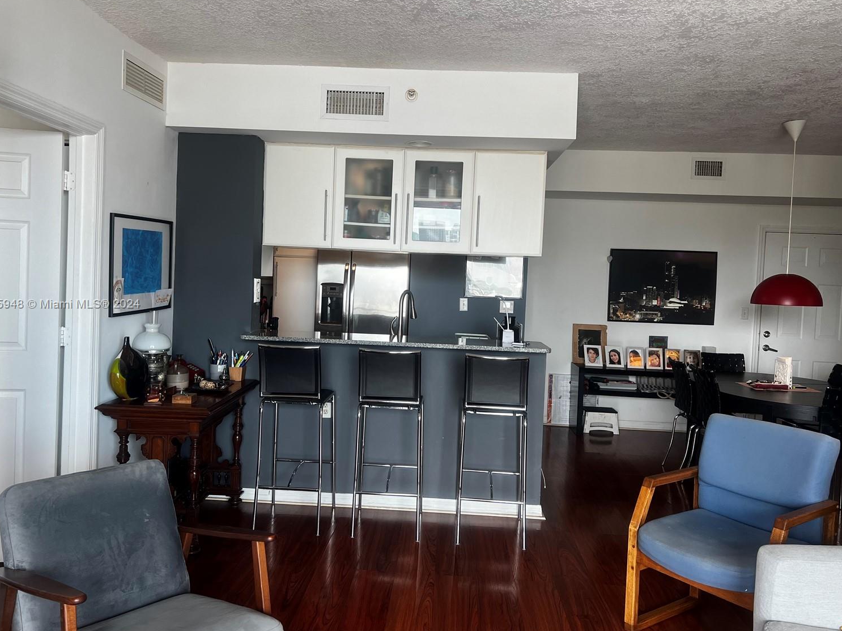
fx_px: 681
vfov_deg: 49.7
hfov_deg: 63.4
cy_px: 305
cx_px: 412
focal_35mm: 28
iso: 80
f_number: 1.5
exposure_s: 1/120
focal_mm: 5.7
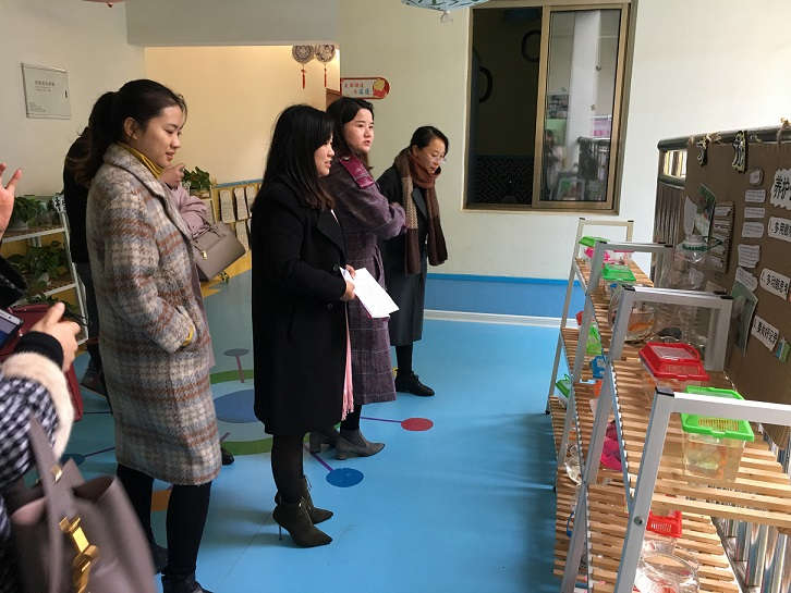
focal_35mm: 29
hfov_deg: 61.6
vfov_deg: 48.3
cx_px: 396
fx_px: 663
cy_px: 296
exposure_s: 1/17
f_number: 2.2
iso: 64
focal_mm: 4.15
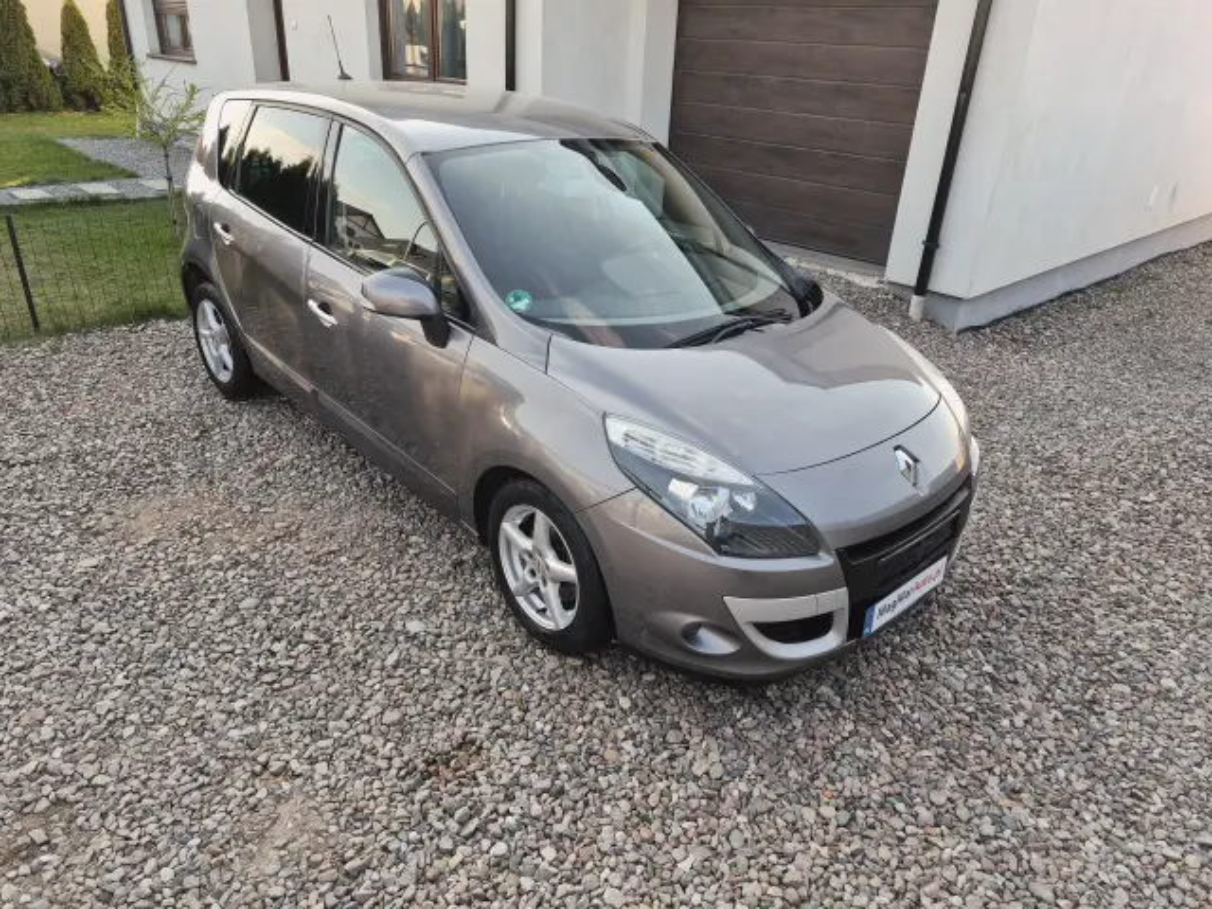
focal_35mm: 23
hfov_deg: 73.9
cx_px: 606
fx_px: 805
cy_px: 454
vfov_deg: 58.9
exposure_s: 1/590
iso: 80
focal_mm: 5.4
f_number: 1.8
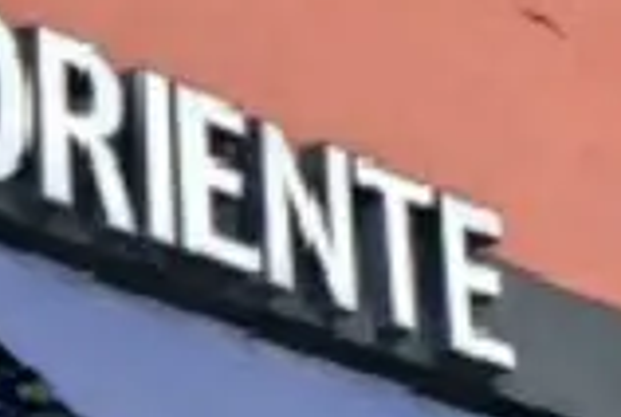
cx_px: -625
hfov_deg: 9.7
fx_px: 3405
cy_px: 362
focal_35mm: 197
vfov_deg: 7.0
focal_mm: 4.3
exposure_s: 1/294
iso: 50
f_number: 2.4
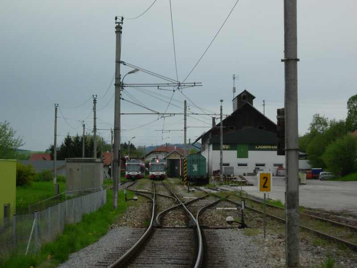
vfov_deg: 13.1
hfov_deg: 17.4
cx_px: 178
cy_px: 134
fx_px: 1165
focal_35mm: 113
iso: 79
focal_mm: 23.4
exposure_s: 1/627
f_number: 4.9
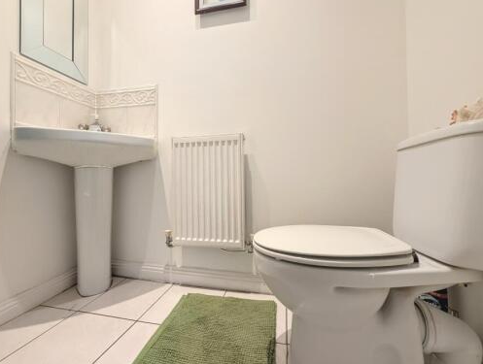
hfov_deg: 101.9
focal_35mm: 14
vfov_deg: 85.8
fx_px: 196
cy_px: 173
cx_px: 237
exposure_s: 1/33.3
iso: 68
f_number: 1.7
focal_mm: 2.02
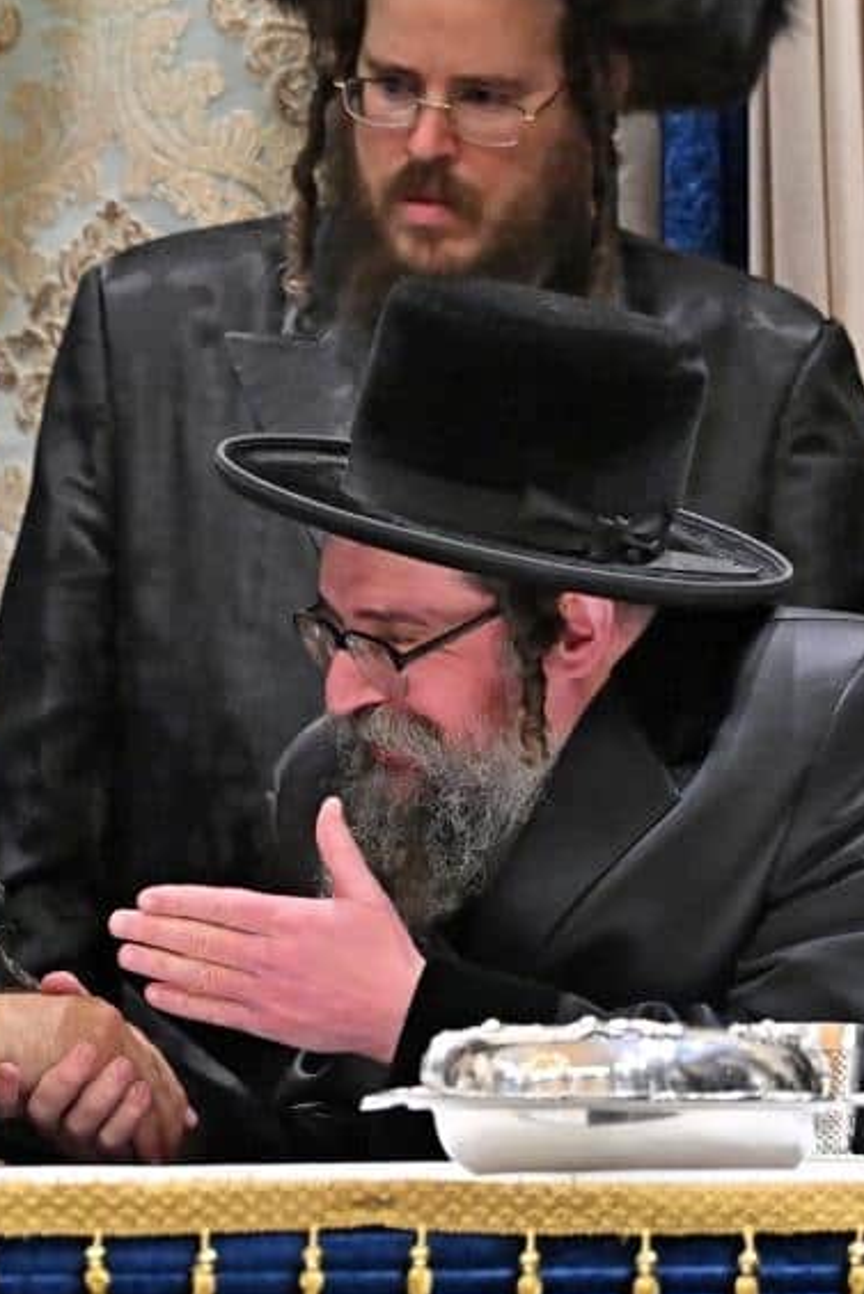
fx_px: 11728
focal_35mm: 326
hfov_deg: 4.2
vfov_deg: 6.3
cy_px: 616
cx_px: 188
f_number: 4
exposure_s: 1/200
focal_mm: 120
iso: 1250
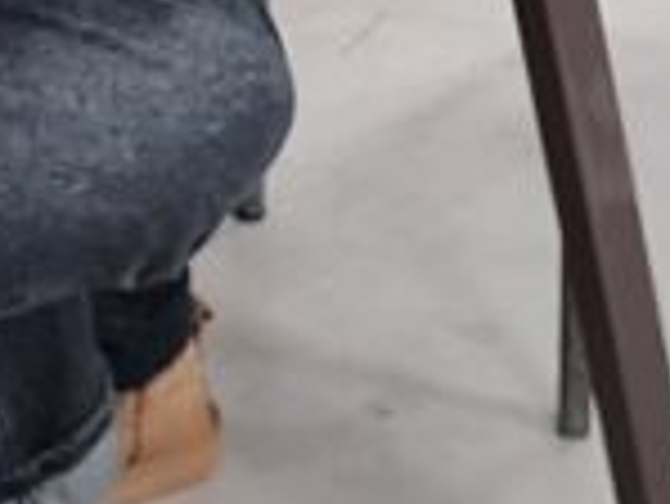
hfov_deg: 10.9
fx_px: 3467
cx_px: -63
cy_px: -886
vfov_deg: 7.5
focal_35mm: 179
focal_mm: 5.4
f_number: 1.8
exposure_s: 1/50
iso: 200
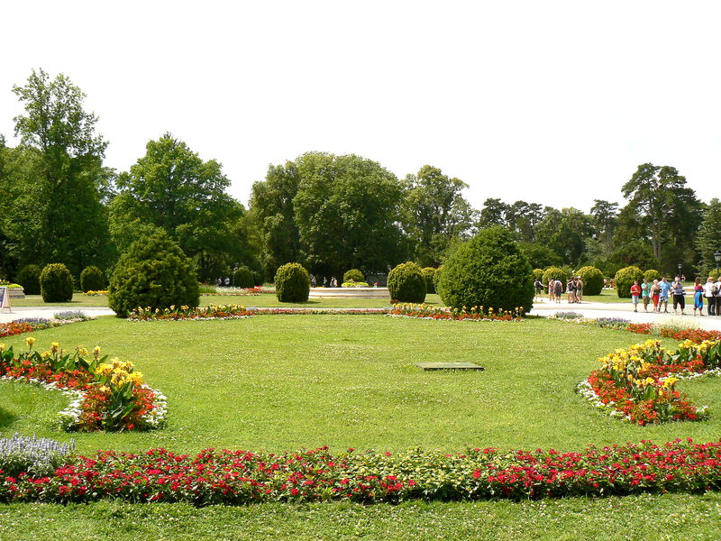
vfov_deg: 39.7
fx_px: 750
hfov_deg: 51.4
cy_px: 270
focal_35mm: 36
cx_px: 360
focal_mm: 6
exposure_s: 1/500
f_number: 6.3
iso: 80
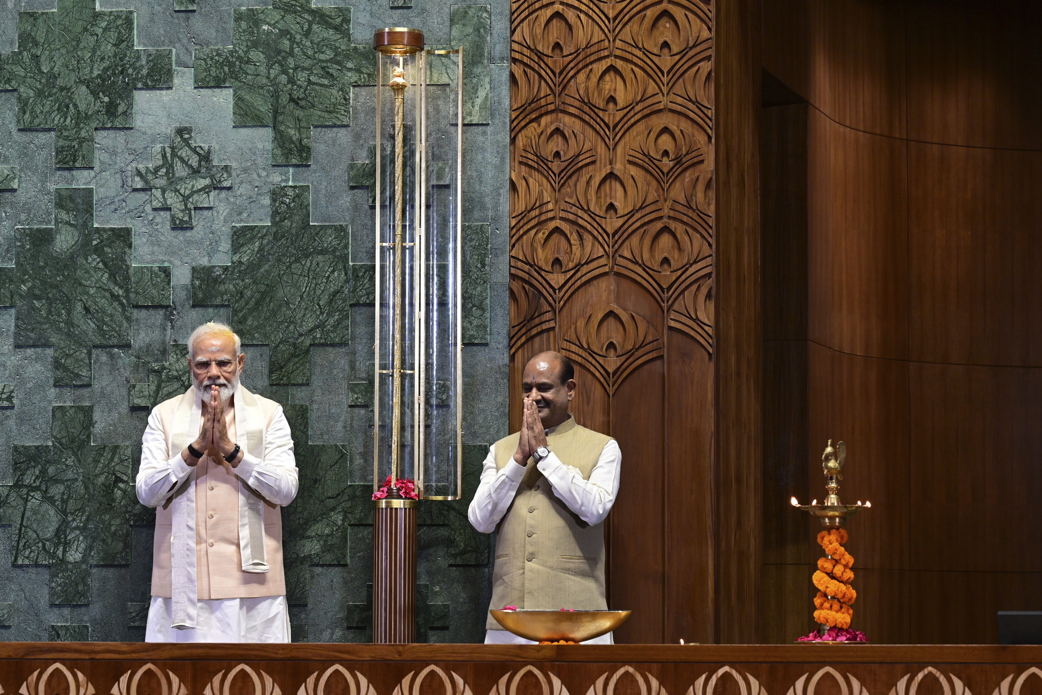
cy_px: 348
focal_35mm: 125
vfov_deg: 11.0
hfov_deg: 16.4
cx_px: 521
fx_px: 3618
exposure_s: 1/200
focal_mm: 125
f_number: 5.6
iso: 2000
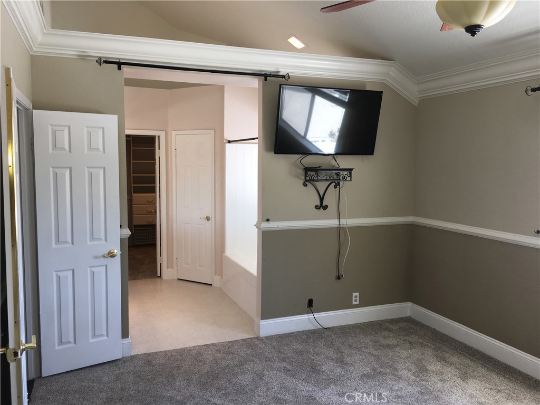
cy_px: 202
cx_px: 270
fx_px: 452
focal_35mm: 29
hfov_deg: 61.7
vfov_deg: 48.2
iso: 32
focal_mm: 4.15
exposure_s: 1/60
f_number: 2.2
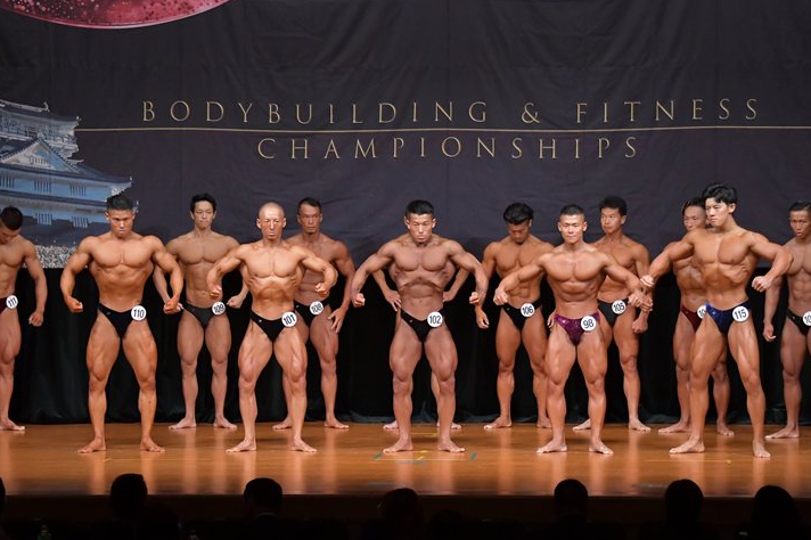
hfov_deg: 12.8
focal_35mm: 160
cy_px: 273
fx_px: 3603
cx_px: 417
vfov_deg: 8.6
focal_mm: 98
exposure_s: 1/400
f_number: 5.6
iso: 5000
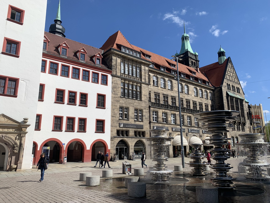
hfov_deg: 67.3
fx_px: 203
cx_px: 135
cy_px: 102
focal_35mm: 26
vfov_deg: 53.1
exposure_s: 1/3788
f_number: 1.8
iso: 25
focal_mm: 4.25
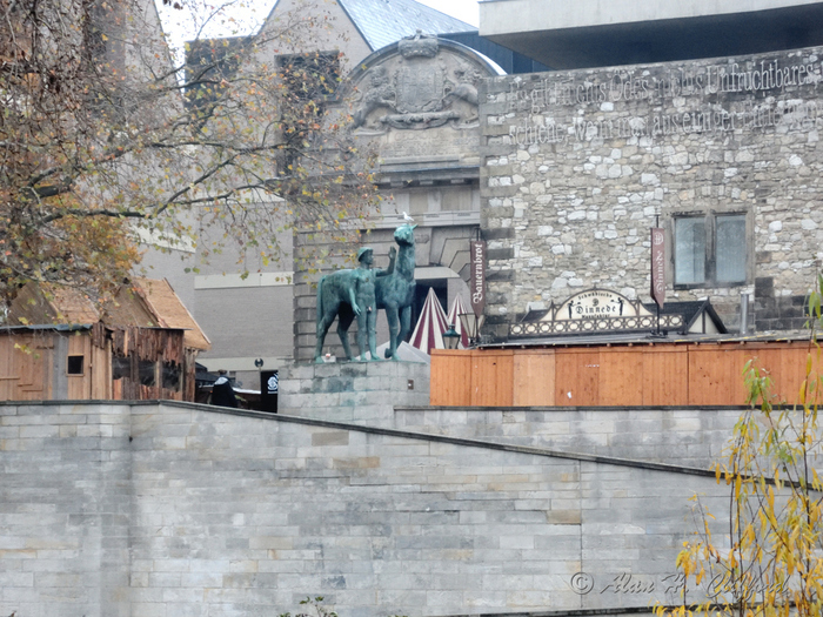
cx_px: 412
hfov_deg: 16.4
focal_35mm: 120
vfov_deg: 12.3
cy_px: 308
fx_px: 2853
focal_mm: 25.5
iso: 1600
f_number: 5.6
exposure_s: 1/125
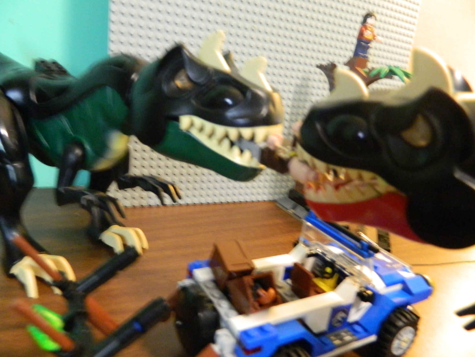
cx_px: 238
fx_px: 343
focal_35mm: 25
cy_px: 178
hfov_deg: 69.4
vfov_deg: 54.9
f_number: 3.1
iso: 720
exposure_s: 1/10
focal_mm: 4.5
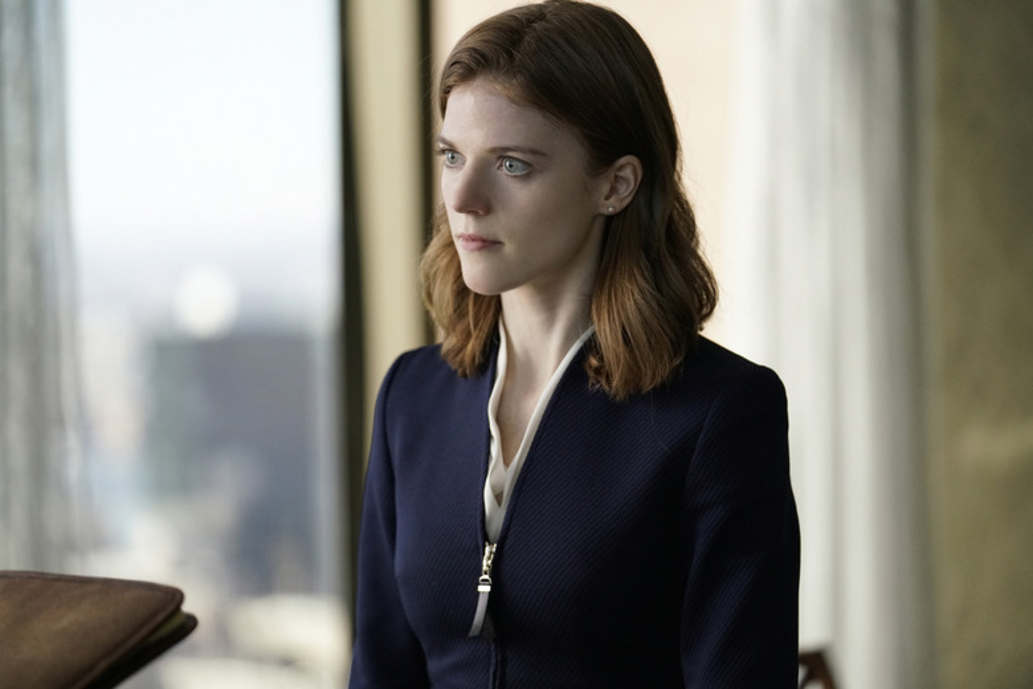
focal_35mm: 127
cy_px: 344
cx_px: 516
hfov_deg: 16.1
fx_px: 3644
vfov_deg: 10.8
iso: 3200
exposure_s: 1/320
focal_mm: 127
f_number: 2.8
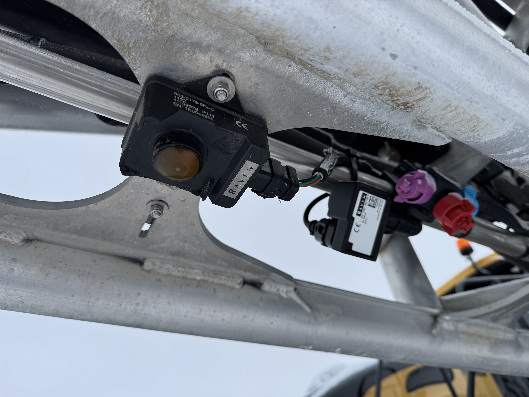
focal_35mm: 24
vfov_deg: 56.8
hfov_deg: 71.6
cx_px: 264
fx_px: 367
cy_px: 198
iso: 80
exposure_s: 1/2710
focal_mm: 6.76
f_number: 1.78
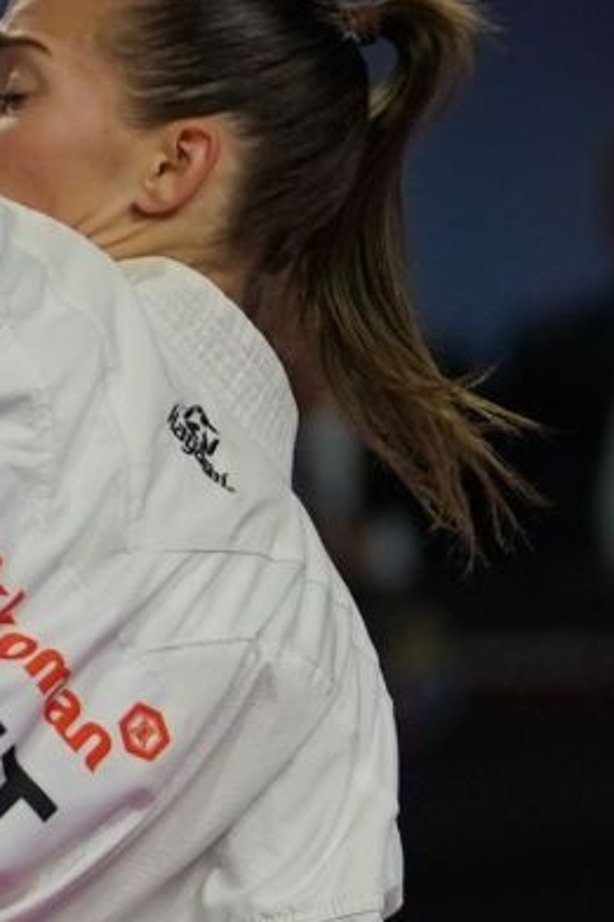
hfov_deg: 1.2
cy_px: 517
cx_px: -1181
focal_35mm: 1107
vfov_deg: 1.9
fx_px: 28344
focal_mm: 161
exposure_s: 1/1000
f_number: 2.8
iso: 800
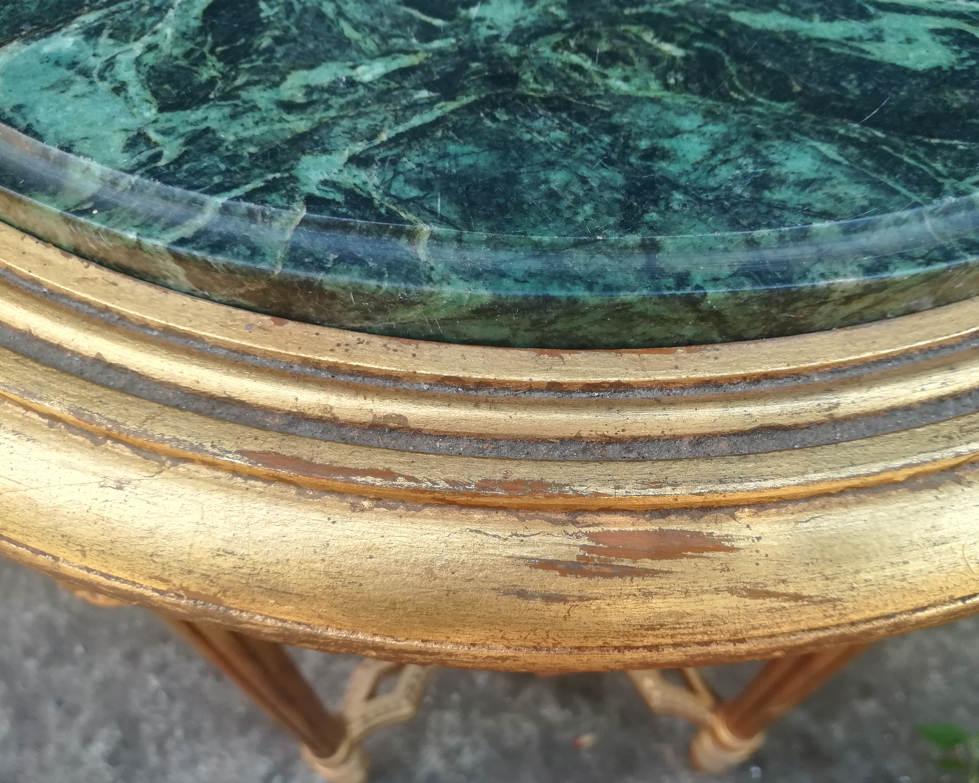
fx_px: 811
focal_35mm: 28
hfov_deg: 62.1
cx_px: 536
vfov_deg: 51.5
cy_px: 379
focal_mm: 3.83
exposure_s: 1/100
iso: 80
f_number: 2.2
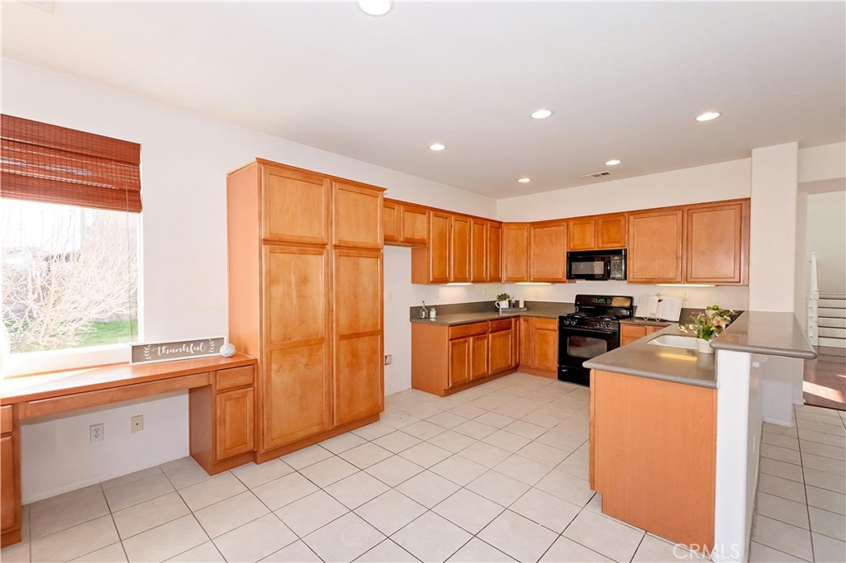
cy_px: 282
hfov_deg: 100.4
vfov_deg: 77.3
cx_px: 423
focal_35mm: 15
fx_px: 352
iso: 800
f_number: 8
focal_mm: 10
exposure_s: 1/250
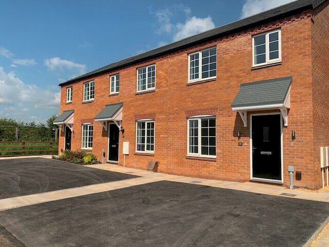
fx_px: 247
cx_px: 164
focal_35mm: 26
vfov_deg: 53.1
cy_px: 124
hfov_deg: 67.3
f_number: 1.8
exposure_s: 1/3086
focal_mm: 4.25
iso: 25
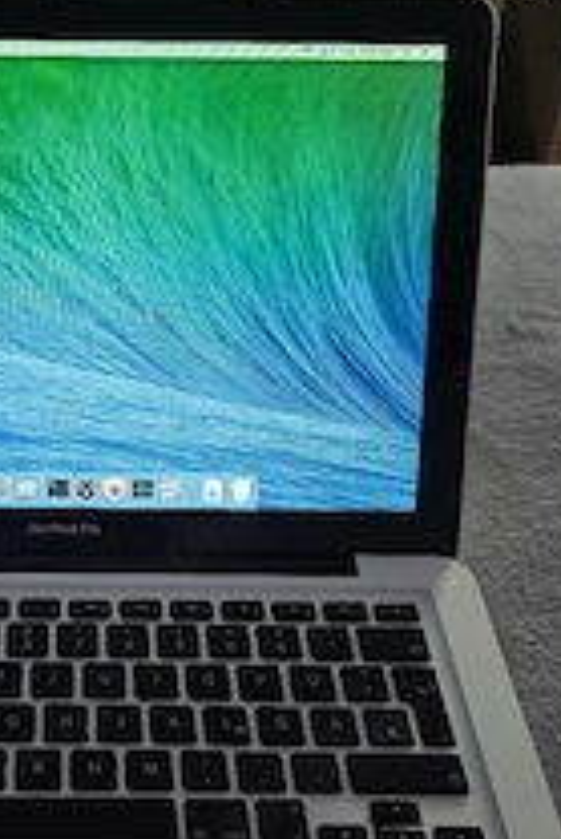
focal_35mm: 46
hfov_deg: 28.2
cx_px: 61
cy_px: 524
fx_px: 1073
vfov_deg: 42.4
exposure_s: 1/54.3
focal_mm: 6.3
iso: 500
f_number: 1.7
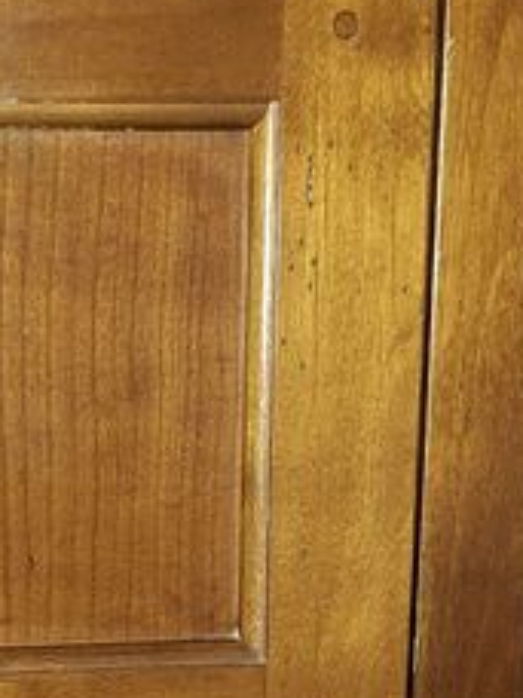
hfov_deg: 14.5
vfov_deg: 18.4
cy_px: 851
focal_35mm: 101
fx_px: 2035
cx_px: 40
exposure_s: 1/20
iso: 25
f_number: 1.8
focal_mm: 5.54
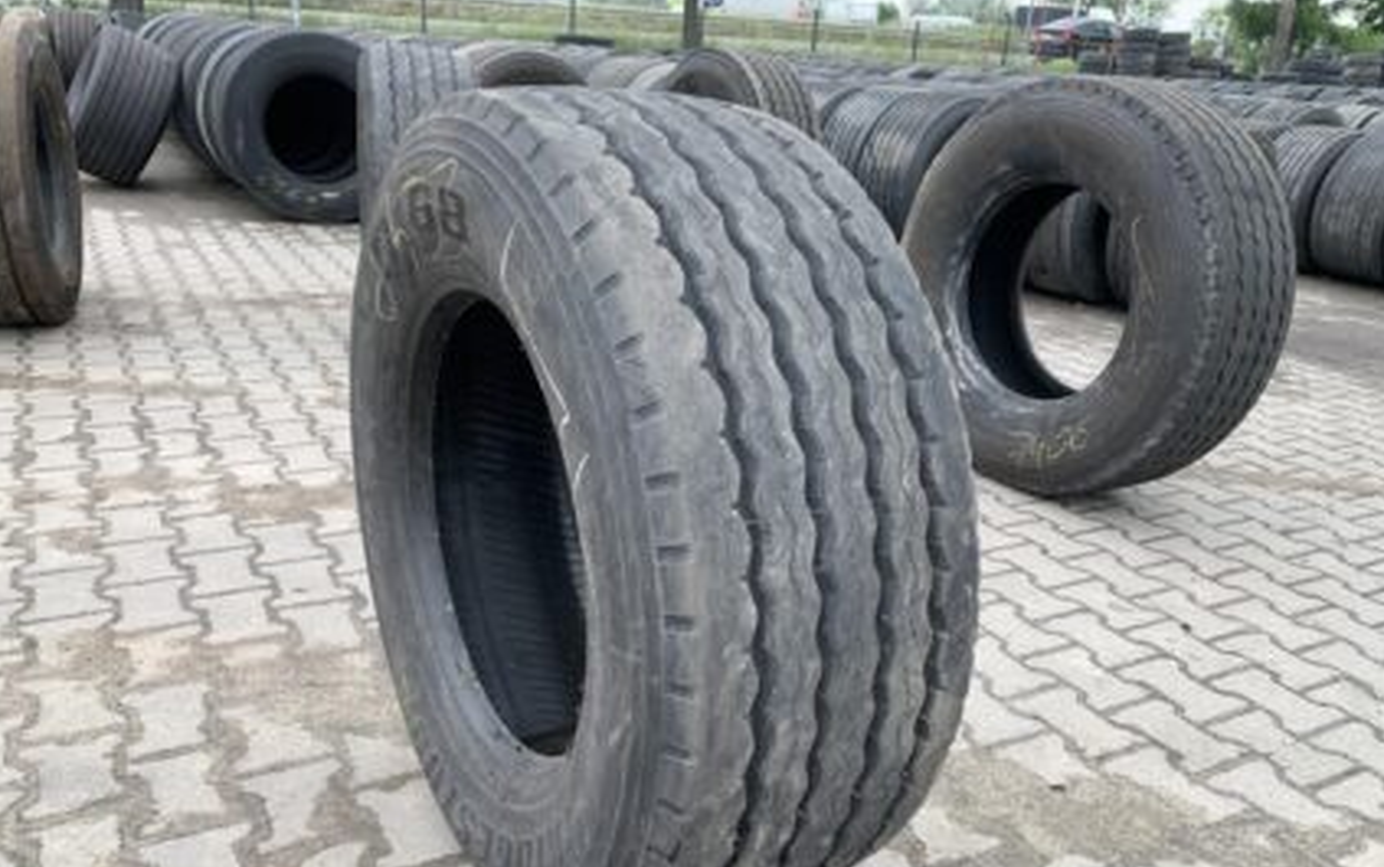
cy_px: 515
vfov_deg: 44.4
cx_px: 690
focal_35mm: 28
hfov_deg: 66.4
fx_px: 1057
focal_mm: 4.25
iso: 25
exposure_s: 1/165
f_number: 1.8
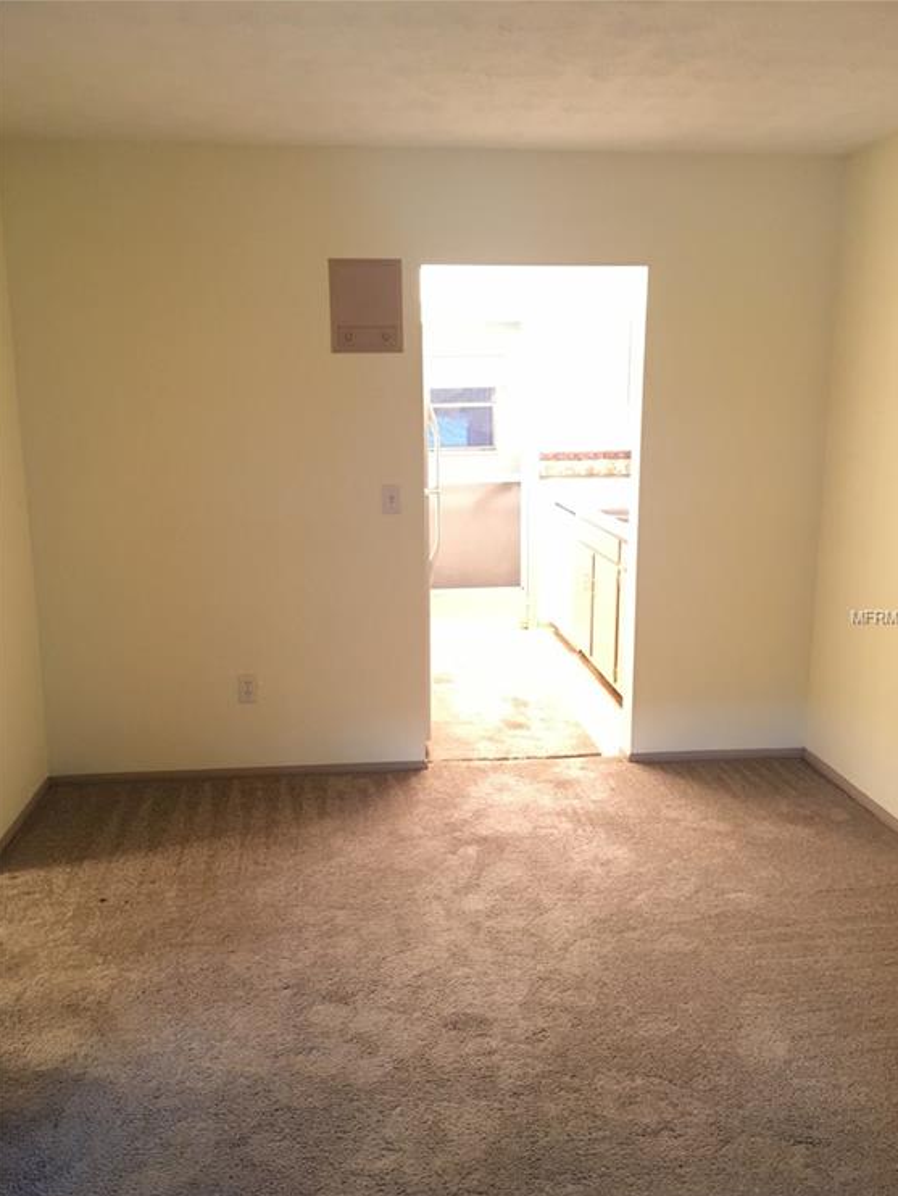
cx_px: 459
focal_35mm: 30
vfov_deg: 59.9
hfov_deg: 46.8
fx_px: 1037
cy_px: 617
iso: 160
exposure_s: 1/4
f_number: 2.2
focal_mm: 4.15
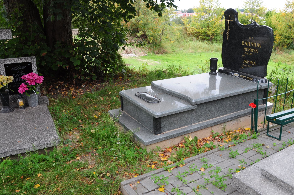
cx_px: 168
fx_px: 253
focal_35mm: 31
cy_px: 99
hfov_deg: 60.1
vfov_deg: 42.2
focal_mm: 18
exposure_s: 1/100
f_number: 7.1
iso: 250
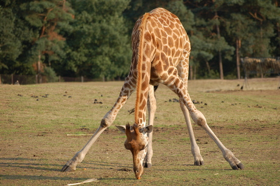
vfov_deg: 6.1
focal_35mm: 225
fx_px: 1749
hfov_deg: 9.2
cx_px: 140
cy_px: 93
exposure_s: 1/1000
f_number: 5.3
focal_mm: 150
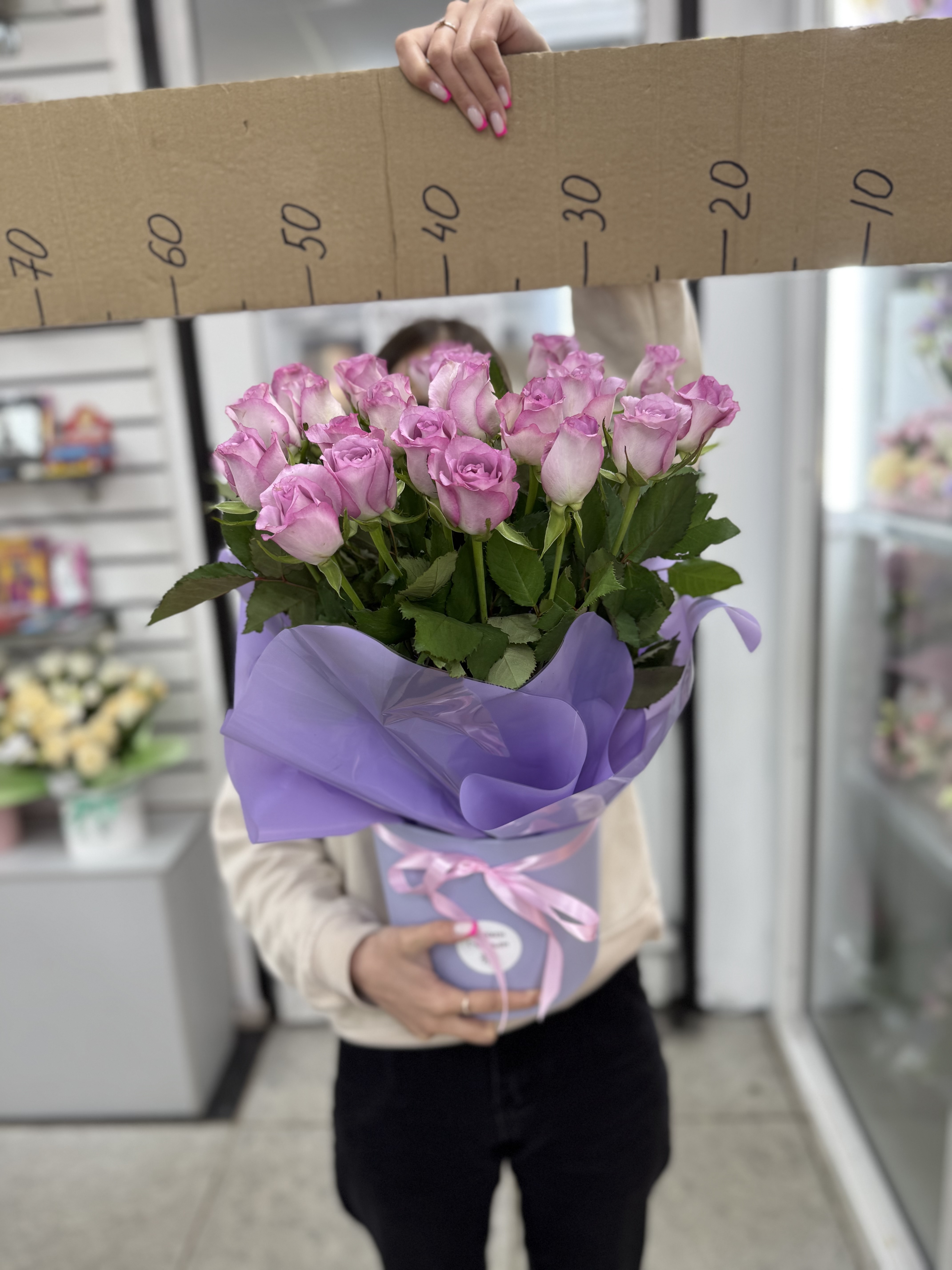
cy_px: 635
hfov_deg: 56.8
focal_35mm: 24
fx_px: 880
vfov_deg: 71.6
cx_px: 476
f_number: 1.78
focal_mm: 6.76
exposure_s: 1/100
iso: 80
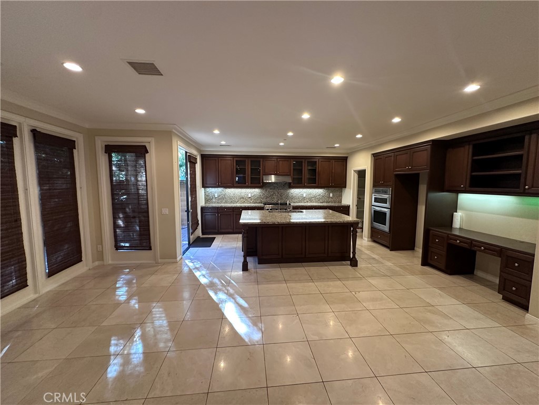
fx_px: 218
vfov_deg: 85.7
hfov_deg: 102.1
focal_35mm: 14
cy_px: 202
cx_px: 270
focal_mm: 2.22
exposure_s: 1/120
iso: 250
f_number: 2.2
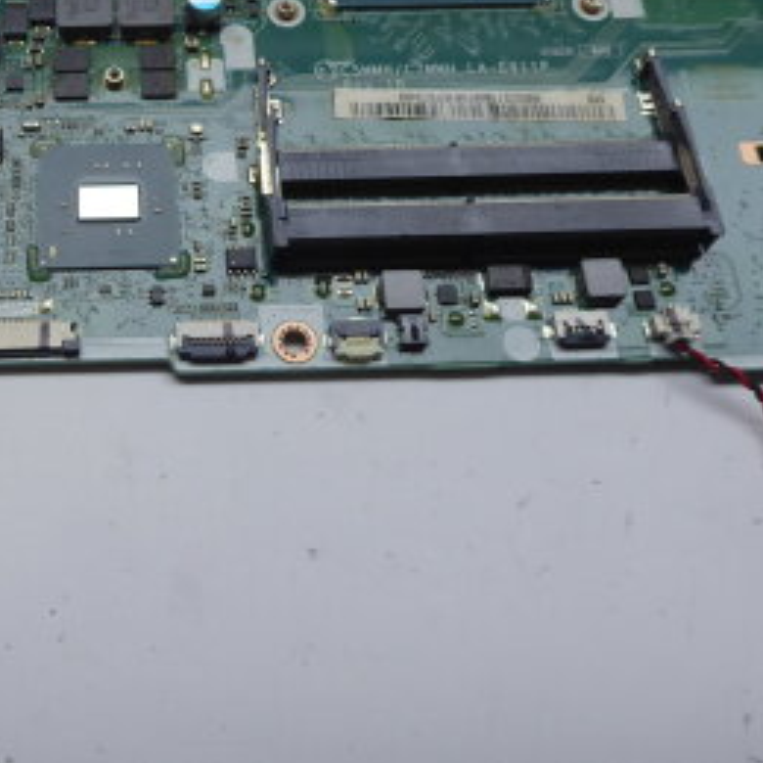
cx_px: 144
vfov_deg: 32.5
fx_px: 1272
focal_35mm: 51
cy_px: 153
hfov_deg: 32.4
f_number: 3.3
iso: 80
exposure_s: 1/80
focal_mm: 4.3
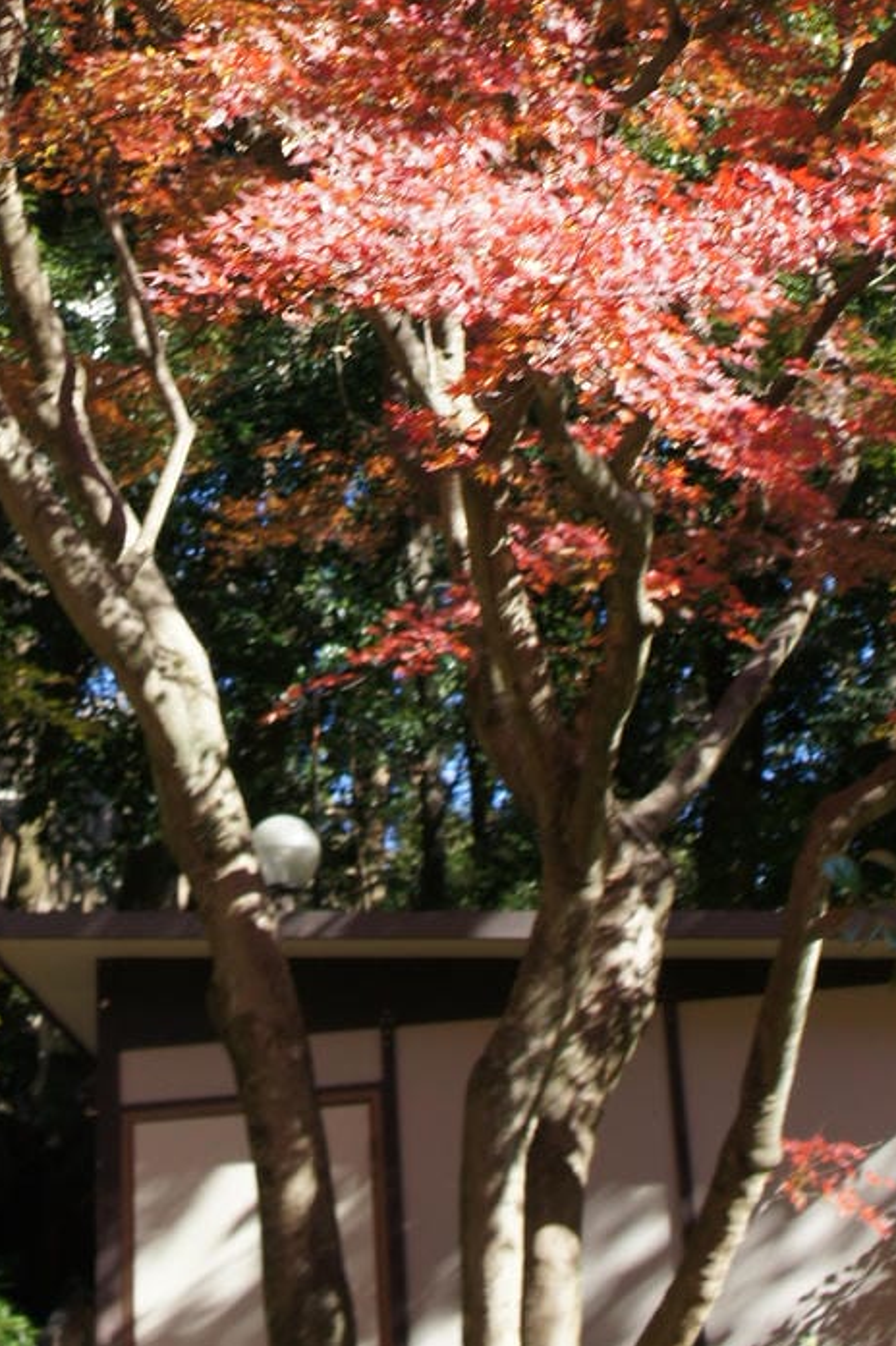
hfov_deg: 15.5
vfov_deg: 21.8
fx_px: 3288
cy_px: -177
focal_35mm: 88
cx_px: 282
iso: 200
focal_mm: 23
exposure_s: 1/125
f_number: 6.3
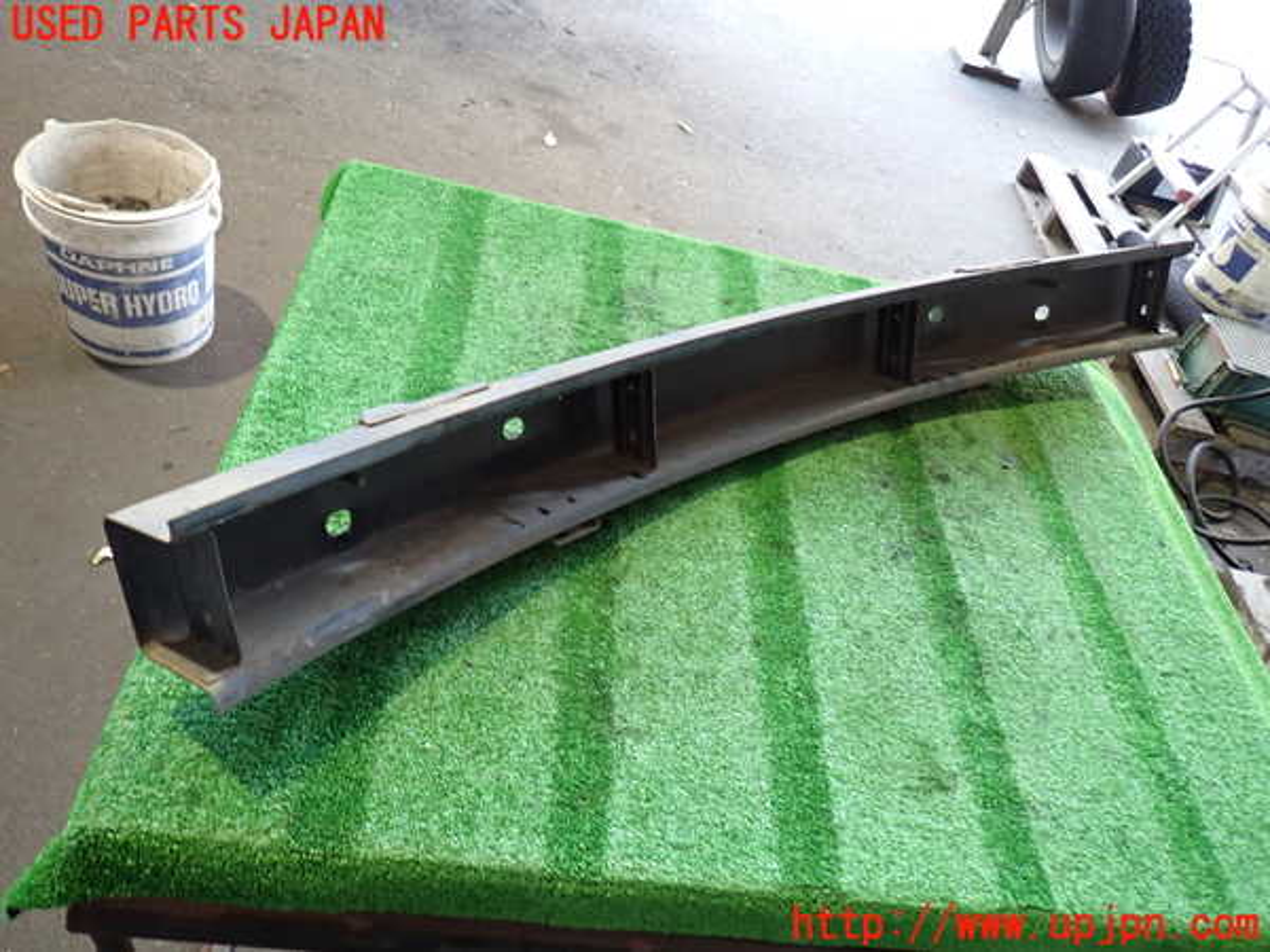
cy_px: 476
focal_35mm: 25
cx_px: 635
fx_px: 917
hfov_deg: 69.4
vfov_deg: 54.9
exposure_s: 1/30
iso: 320
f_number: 2
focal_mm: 4.5
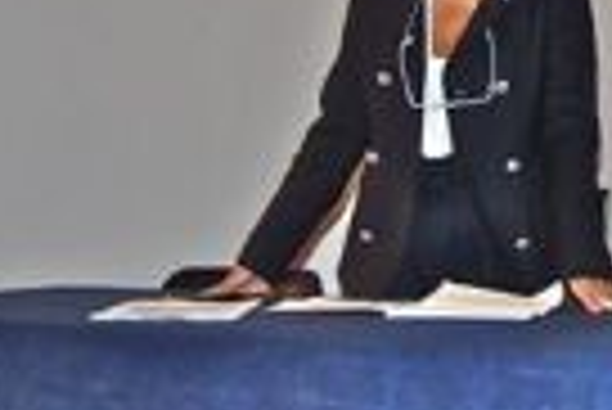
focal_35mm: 128
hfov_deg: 15.3
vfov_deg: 10.5
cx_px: 760
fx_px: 2178
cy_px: -113
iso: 400
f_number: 4.2
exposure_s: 1/60
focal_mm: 26
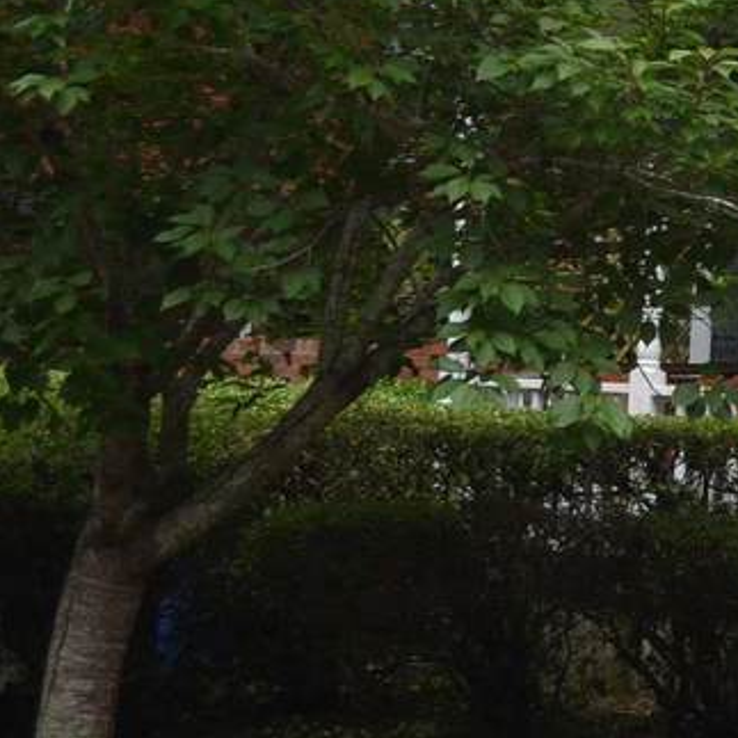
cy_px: -155
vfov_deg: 13.0
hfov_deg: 12.0
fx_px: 3160
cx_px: 1421
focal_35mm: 131
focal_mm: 26
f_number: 6.3
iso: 200
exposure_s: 1/160
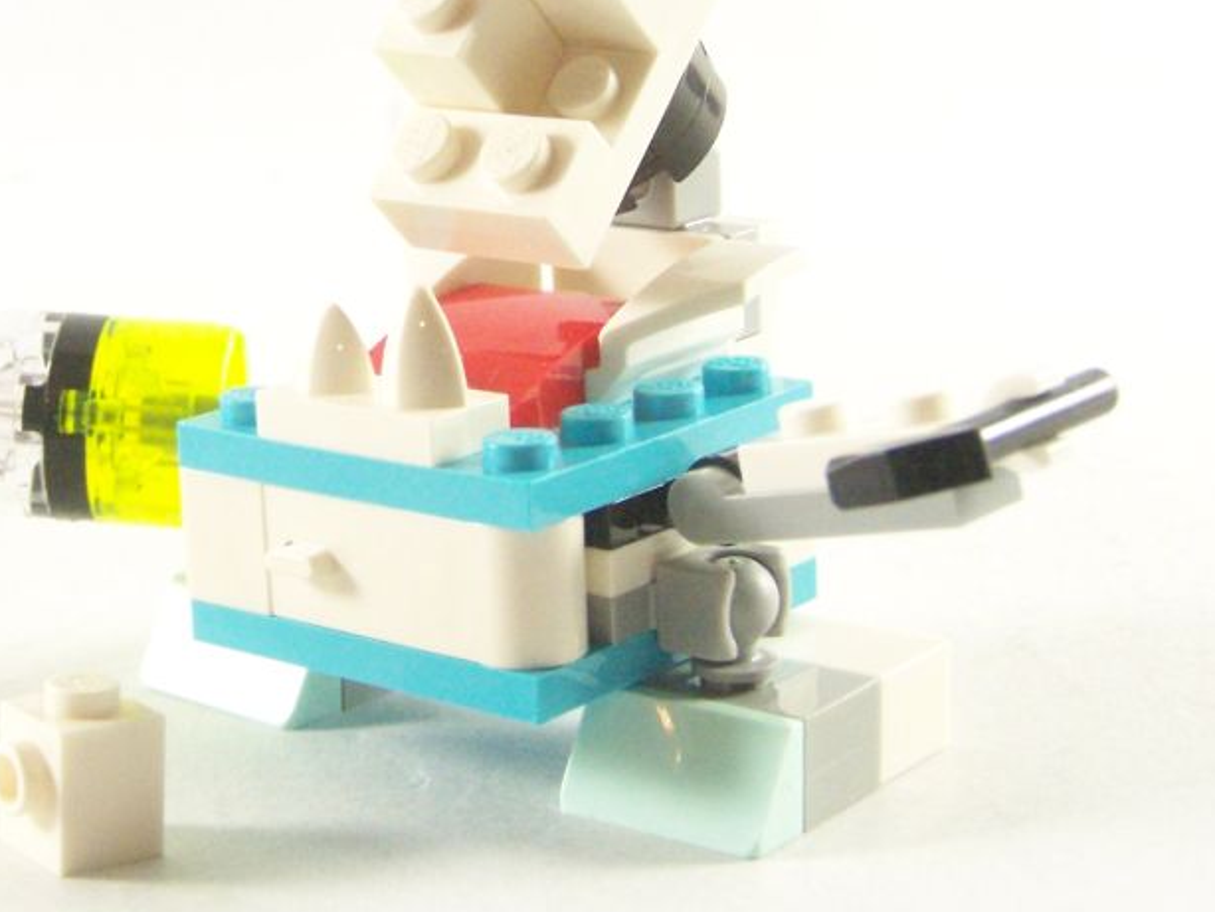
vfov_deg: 17.3
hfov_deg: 22.9
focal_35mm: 85
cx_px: 435
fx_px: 2985
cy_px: 247
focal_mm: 8.5
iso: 400
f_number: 4
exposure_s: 1/60
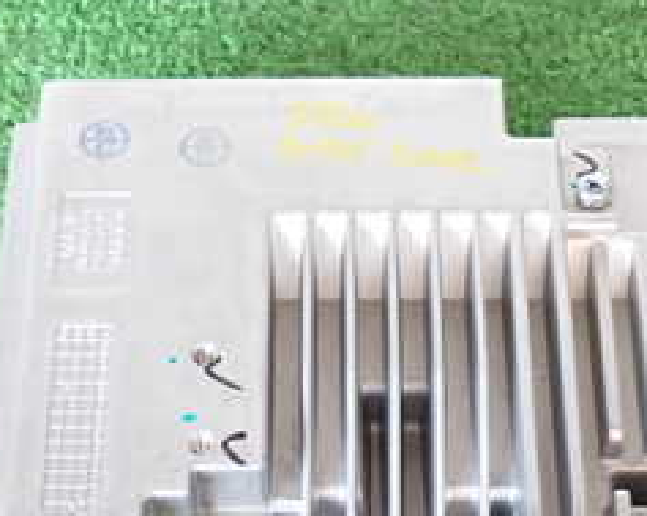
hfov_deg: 20.4
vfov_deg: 15.8
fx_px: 1798
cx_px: 295
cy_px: 584
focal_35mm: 94
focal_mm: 6.83
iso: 320
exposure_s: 1/40
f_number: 2.7
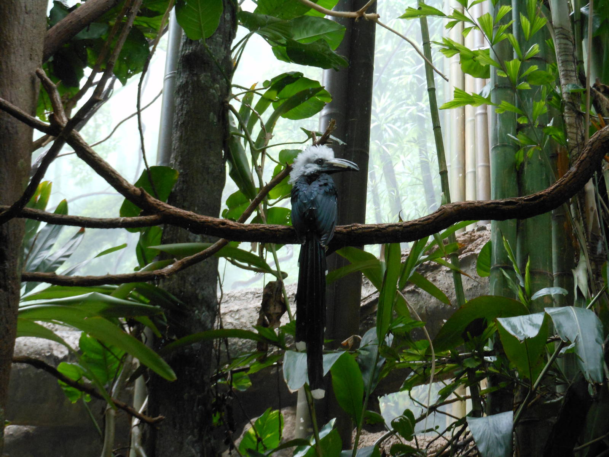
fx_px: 1108
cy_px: 228
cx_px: 304
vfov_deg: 23.3
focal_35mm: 63
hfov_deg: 30.7
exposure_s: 1/20
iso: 400
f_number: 5
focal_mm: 11.2
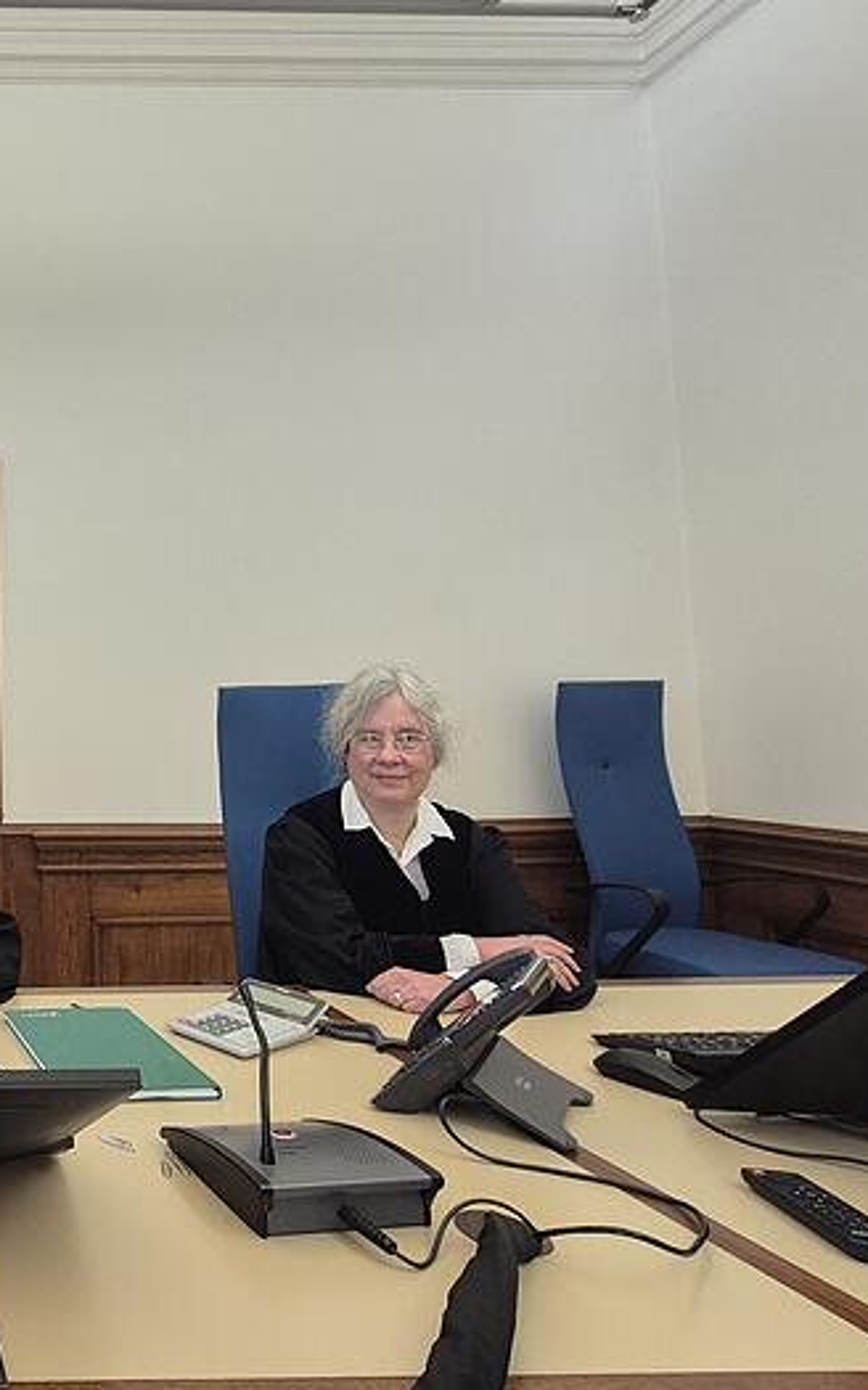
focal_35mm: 21
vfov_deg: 82.3
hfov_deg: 41.2
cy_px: 667
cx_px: -153
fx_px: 795
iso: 100
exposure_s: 1/50
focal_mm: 2.2
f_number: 2.2
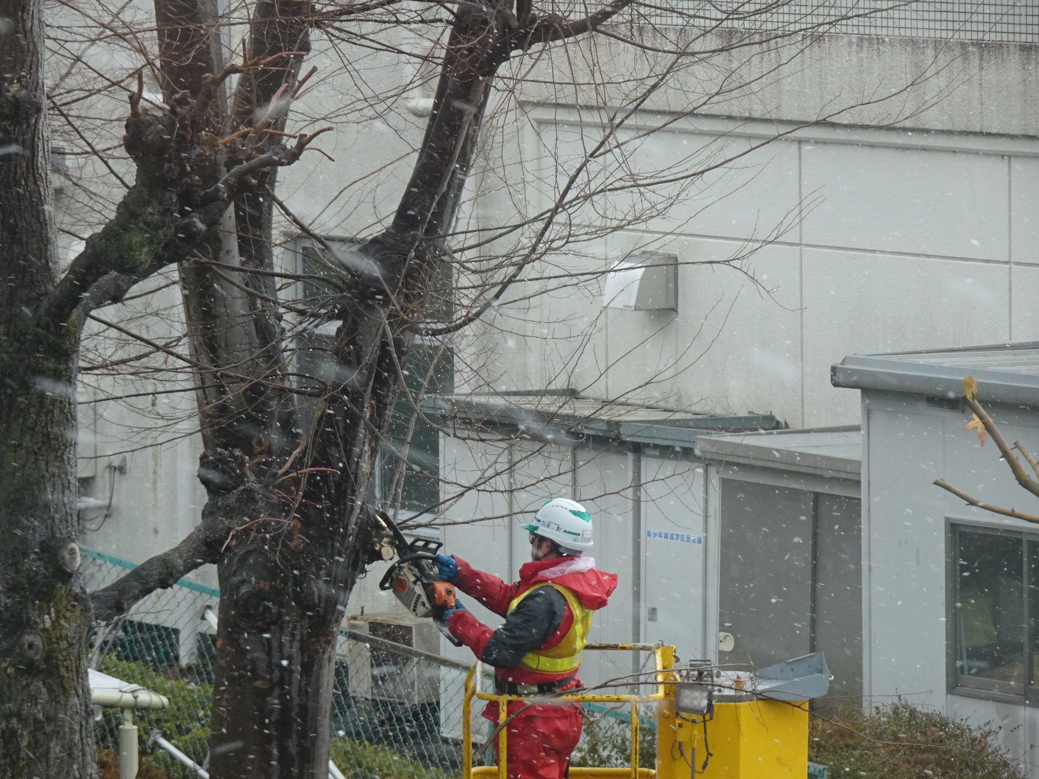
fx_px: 7174
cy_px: 390
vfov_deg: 6.2
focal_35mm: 239
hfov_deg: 8.3
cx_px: 520
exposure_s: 1/250
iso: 250
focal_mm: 38.69
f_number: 6.3
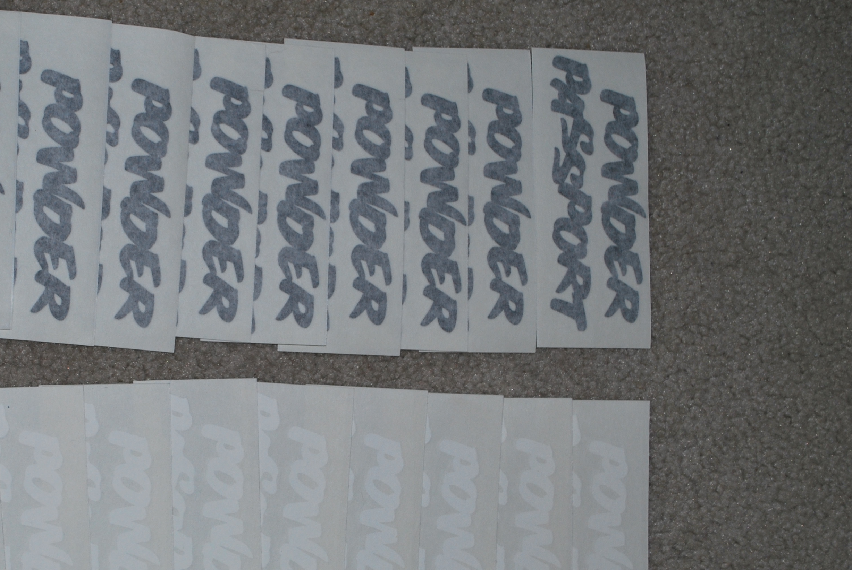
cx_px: 250
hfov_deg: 24.3
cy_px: 351
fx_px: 1962
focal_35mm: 83
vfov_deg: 16.5
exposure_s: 1/60
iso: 200
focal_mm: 35
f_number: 5.3
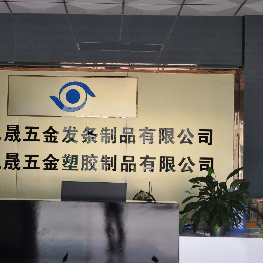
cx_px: 103
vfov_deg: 25.3
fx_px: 585
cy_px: 151
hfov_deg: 25.3
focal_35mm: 68
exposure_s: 1/125
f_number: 5.6
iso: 400
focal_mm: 26
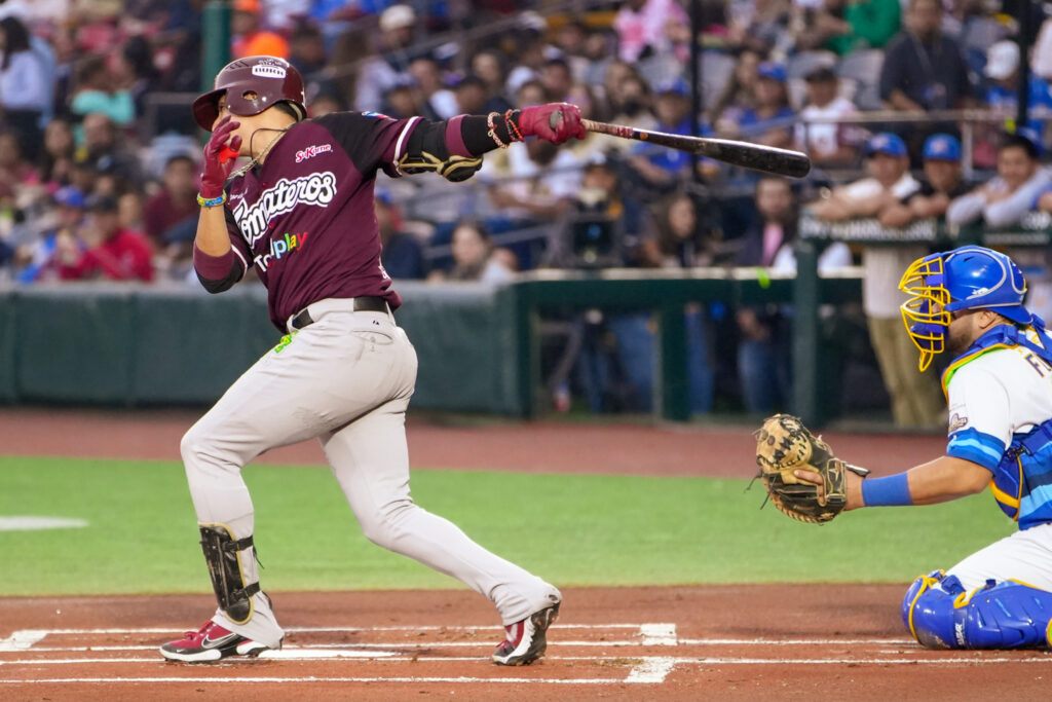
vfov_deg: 6.9
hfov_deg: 10.3
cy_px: 351
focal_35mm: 200
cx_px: 526
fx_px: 5845
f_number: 2.8
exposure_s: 1/1600
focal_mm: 200
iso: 4000
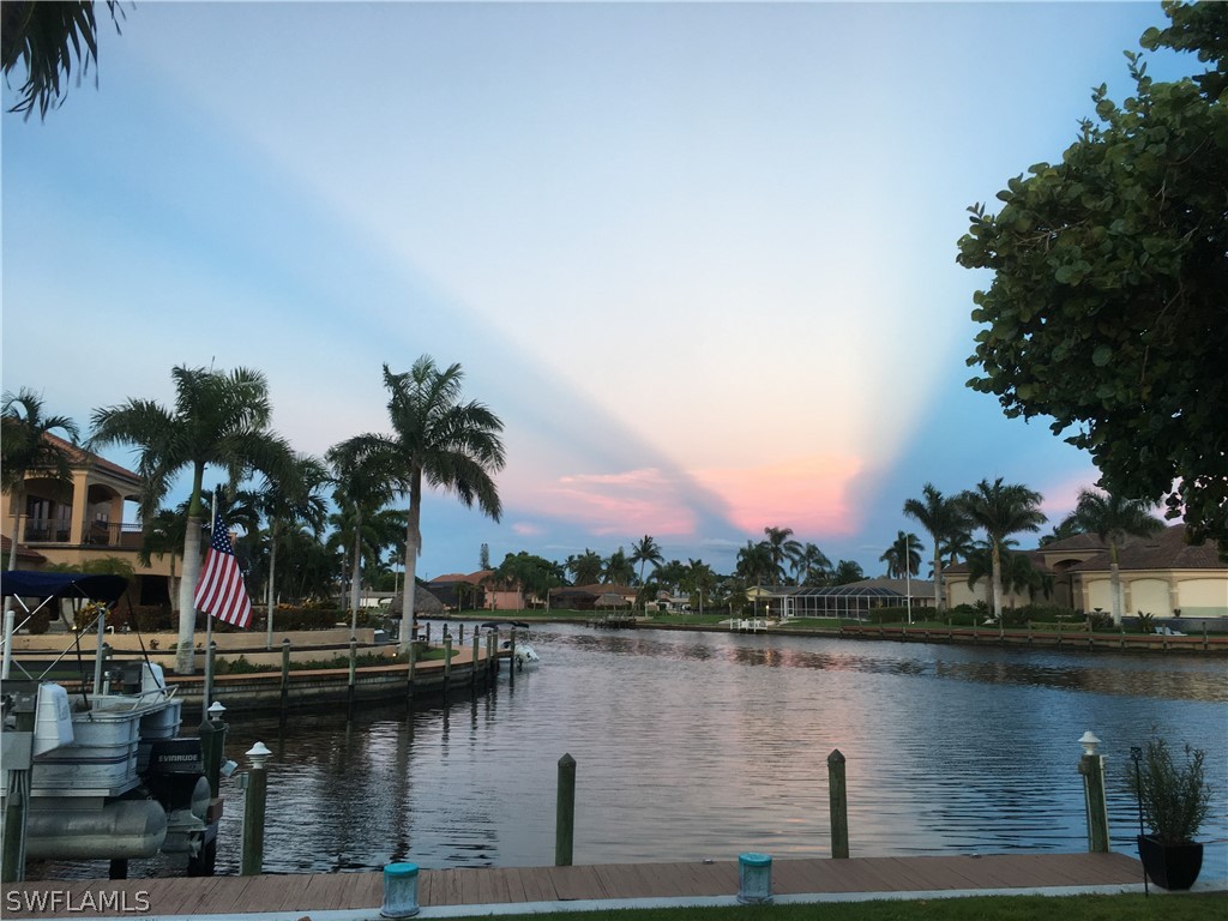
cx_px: 614
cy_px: 460
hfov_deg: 61.7
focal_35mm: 29
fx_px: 1029
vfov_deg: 48.2
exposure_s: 1/30
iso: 40
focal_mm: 4.15
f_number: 2.2
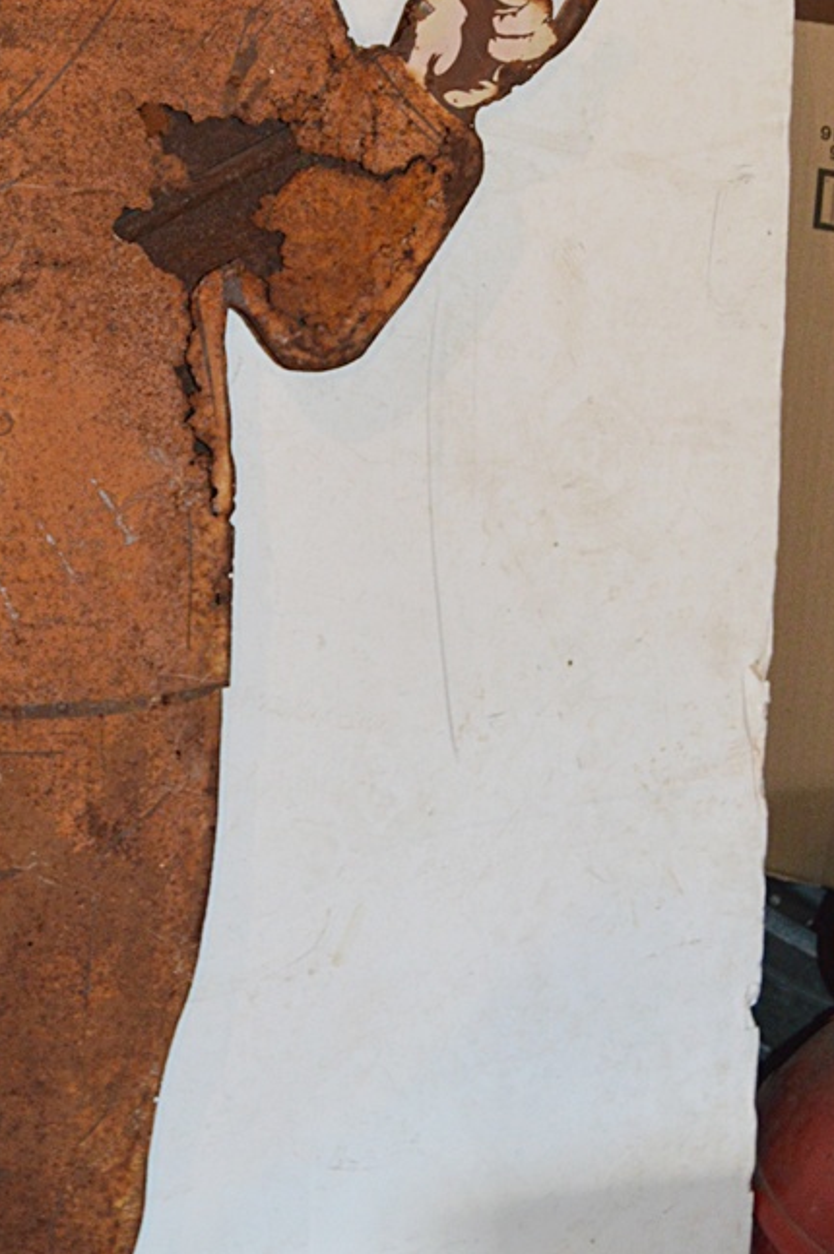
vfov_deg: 25.0
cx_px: 114
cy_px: 308
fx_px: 2791
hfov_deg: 16.8
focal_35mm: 80
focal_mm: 23
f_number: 3.8
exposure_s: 1/60
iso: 800
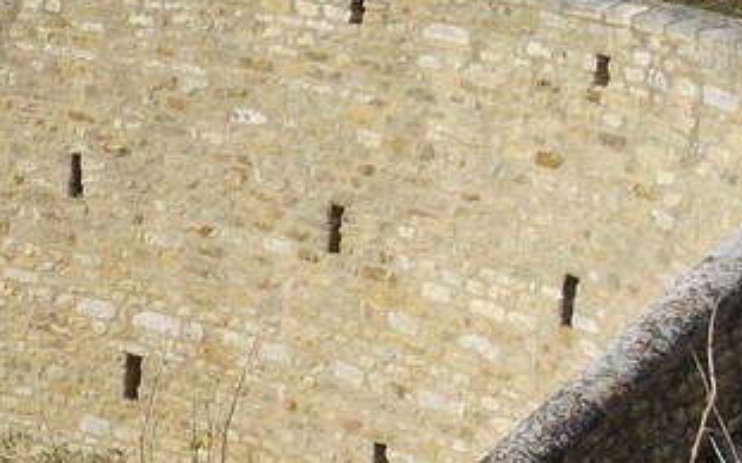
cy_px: -327
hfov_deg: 14.3
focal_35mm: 110
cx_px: -921
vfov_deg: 11.2
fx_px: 2223
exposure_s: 1/160
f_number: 13
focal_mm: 14
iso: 100
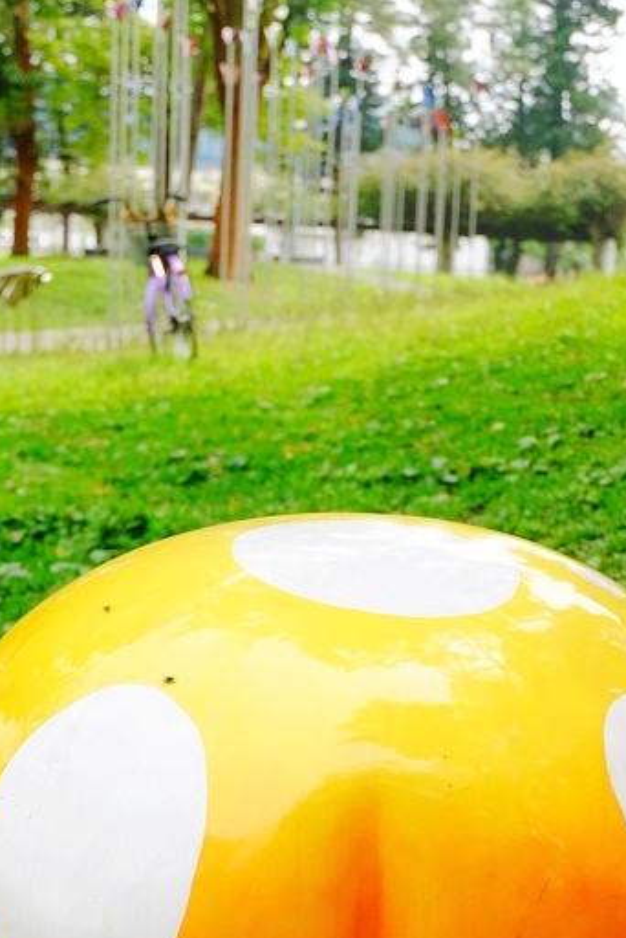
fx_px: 1719
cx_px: 376
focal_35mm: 66
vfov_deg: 30.3
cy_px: 614
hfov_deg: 20.6
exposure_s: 1/750
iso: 400
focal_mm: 22.2
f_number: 4
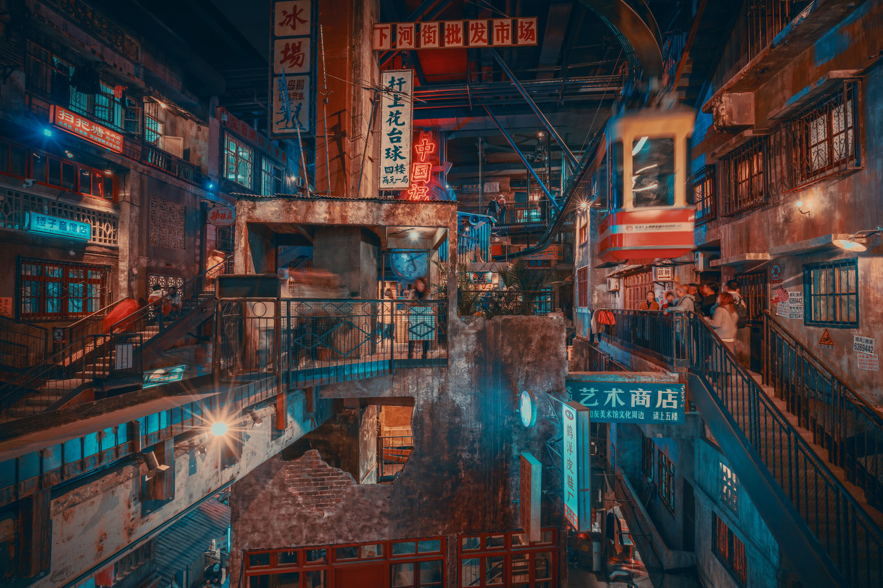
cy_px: 294
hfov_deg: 96.7
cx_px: 442
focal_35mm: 16
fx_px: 392
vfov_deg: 73.7
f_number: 8
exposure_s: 1.6
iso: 100
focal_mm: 16
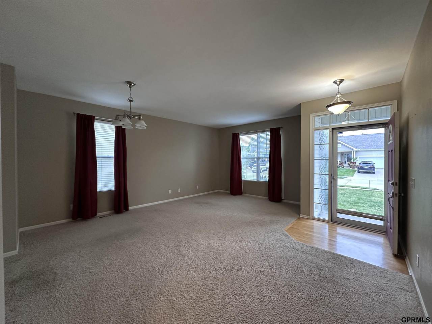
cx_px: 216
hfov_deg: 102.1
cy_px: 162
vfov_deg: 85.7
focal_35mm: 14
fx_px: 175
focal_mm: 2.22
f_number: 2.2
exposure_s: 1/60
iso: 400
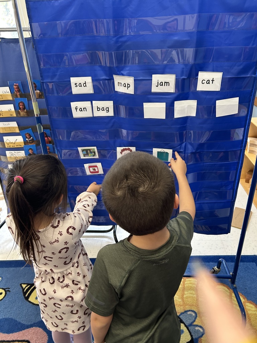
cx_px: 128
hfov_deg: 53.1
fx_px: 257
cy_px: 172
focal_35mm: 26
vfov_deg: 67.3
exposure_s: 1/60
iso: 160
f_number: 1.5
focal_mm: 5.7
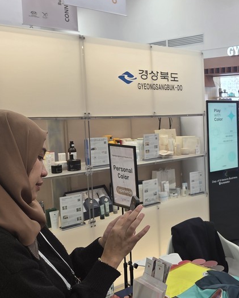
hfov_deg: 31.9
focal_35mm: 41
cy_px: 151
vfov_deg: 44.8
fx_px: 362
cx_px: 268
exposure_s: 1/120
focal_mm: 5.4
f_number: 1.8
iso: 64
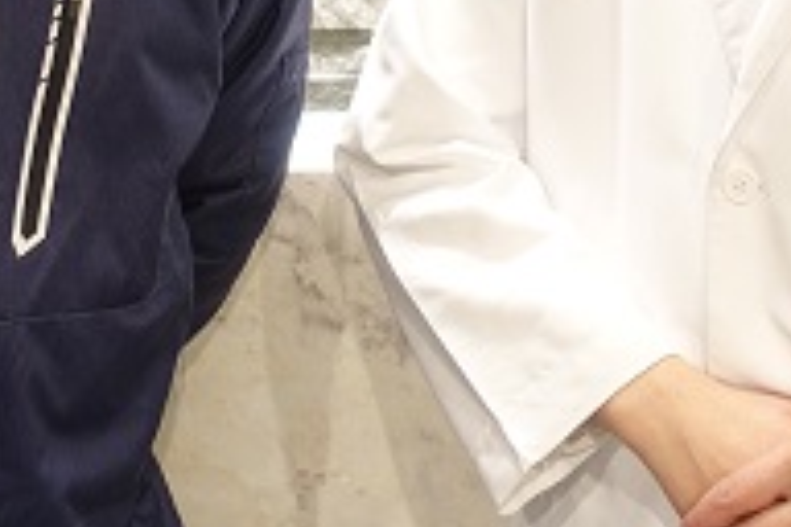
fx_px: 1648
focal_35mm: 75
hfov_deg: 27.0
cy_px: -222
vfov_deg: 16.8
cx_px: 408
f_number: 2
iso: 320
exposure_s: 1/25
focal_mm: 8.8
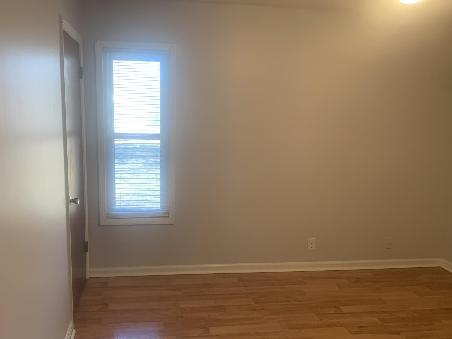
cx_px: 204
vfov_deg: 45.4
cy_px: 187
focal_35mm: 31
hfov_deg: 58.2
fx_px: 405
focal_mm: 4.25
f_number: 1.8
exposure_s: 1/60
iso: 160
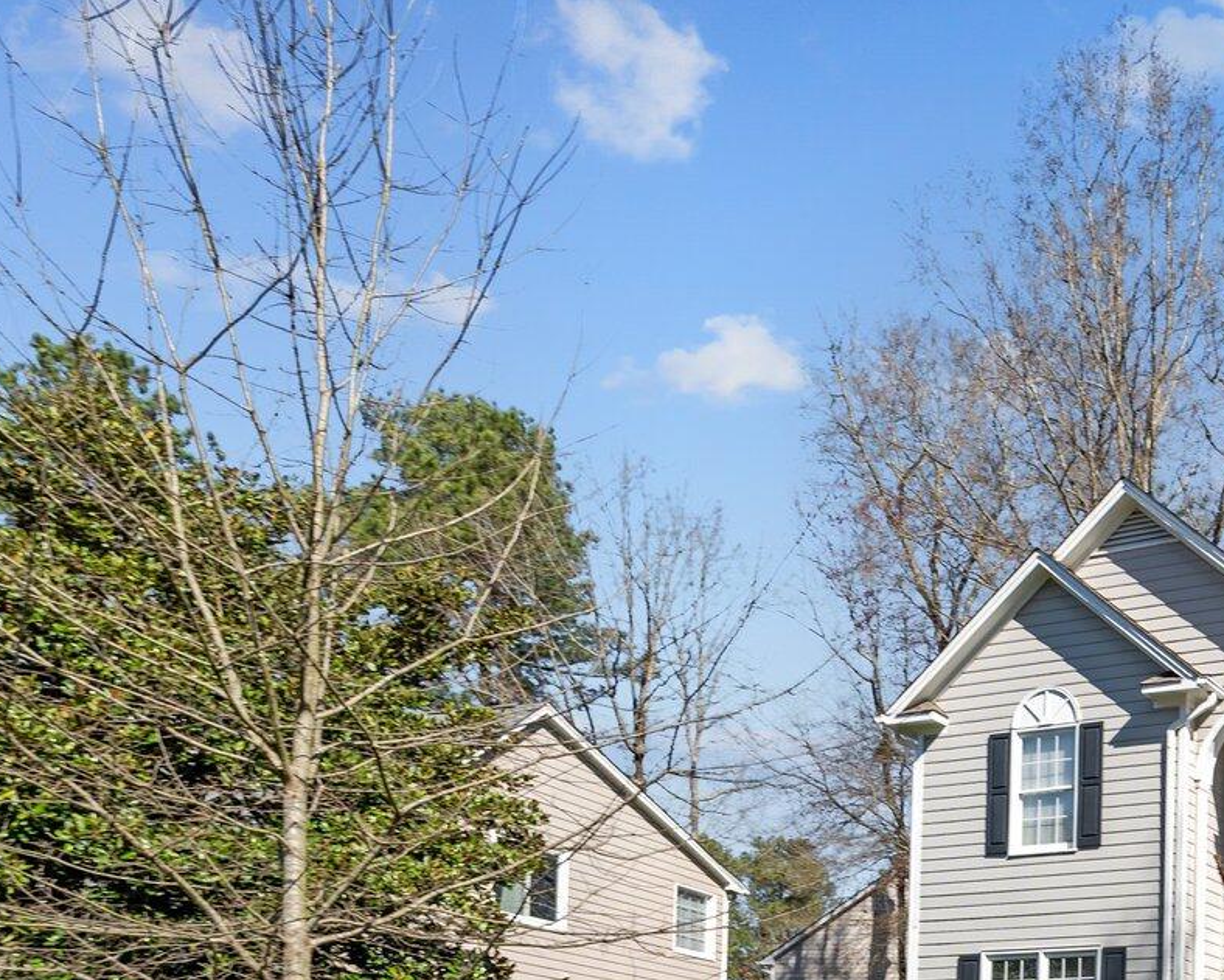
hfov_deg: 40.1
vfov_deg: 33.7
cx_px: 1271
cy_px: 1058
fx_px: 1413
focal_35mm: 39
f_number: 6.7
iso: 100
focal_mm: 16
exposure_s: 1/90
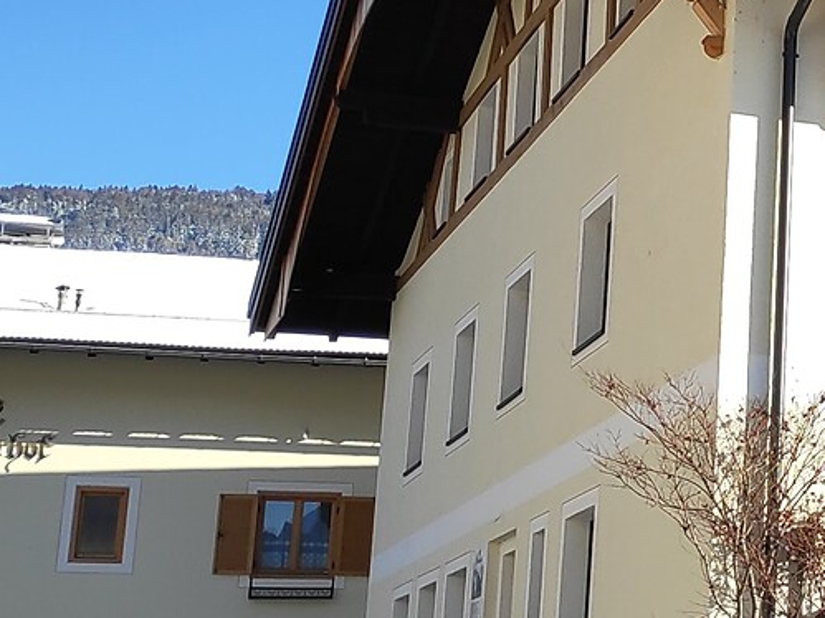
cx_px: 1190
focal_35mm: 77
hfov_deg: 21.7
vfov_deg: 19.0
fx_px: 1835
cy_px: 142
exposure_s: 1/1647
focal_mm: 3.94
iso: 100
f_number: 1.9
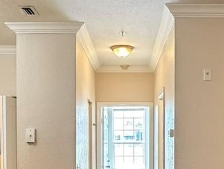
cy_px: 148
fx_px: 369
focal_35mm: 57
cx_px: 138
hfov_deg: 33.6
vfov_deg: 25.0
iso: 1000
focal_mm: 2.22
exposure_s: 1/60
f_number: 2.2
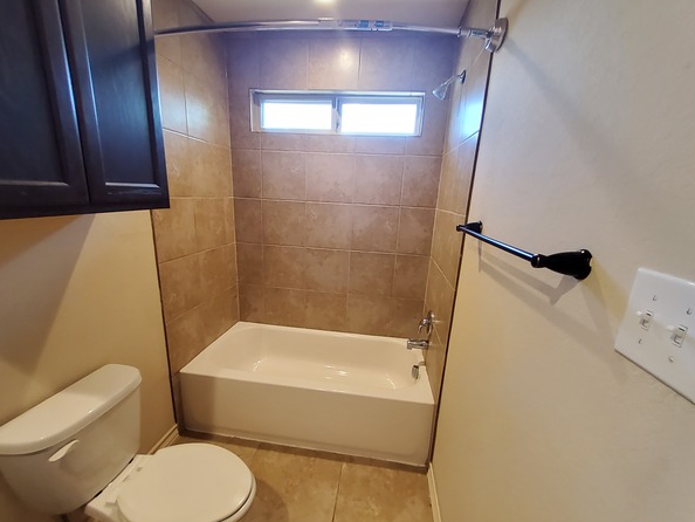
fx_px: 281
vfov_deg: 85.7
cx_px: 357
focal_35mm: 14
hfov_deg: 102.0
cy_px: 270
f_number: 2.2
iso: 200
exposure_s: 1/30
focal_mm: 1.13
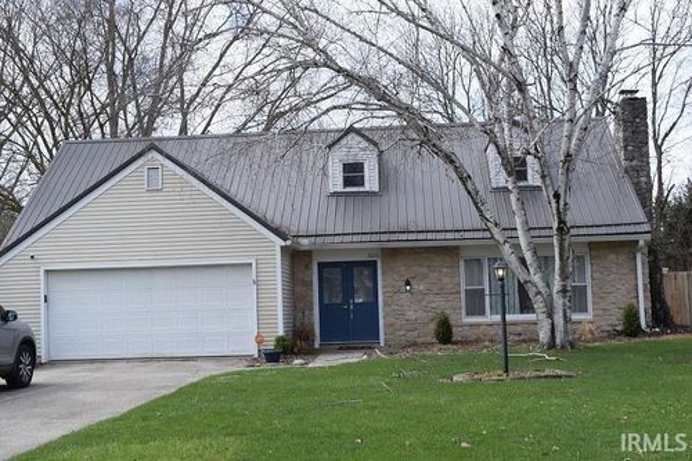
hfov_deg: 38.9
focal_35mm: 51
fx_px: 980
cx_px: 346
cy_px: 230
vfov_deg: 26.5
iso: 200
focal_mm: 34
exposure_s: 1/320
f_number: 9
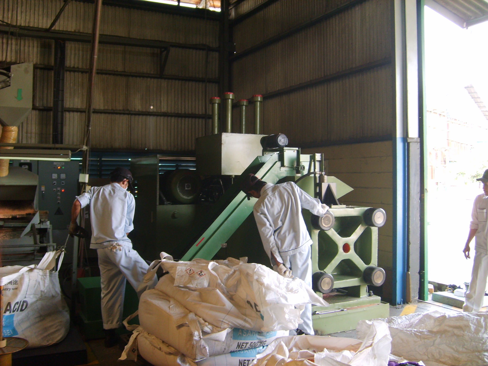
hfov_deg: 52.6
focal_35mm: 35
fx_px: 493
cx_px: 244
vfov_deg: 40.7
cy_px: 183
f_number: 2.8
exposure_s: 1/30
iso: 88
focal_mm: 5.8
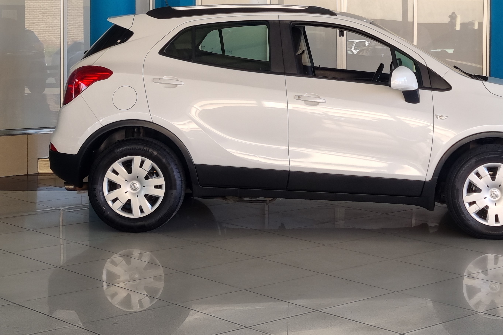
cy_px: 60
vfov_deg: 32.3
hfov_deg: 47.6
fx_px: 559
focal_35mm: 40
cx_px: 337
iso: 50
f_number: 1.8
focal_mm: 5.4
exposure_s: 1/140
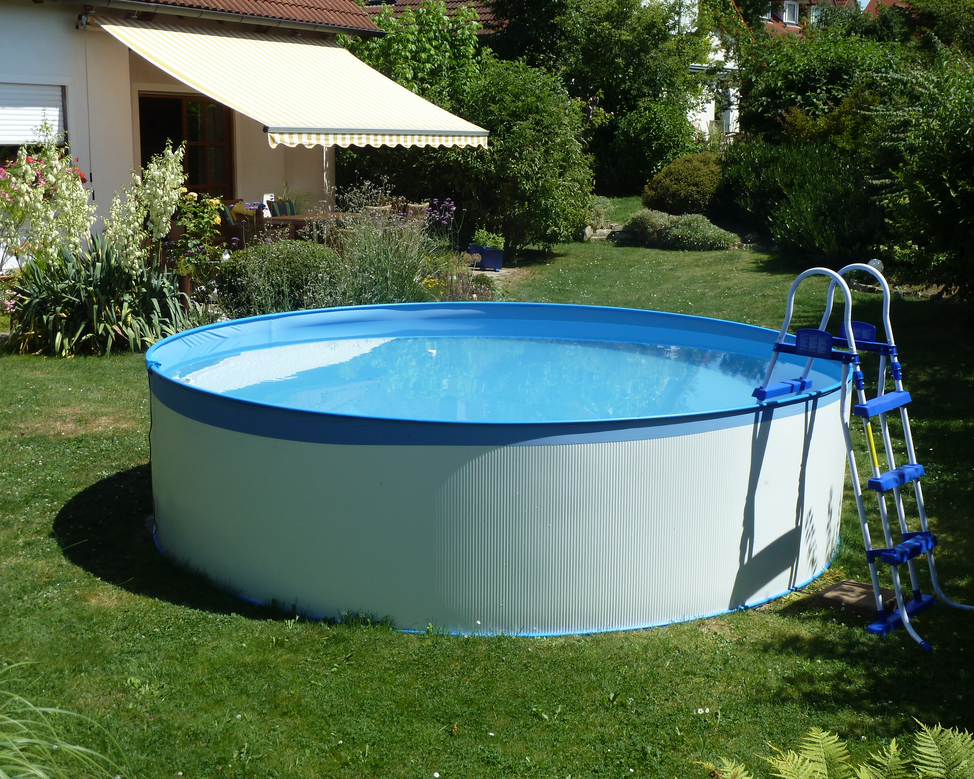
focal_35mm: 46
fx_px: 1326
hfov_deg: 40.3
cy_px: 389
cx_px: 521
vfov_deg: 32.7
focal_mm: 7.3
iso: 80
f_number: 4.5
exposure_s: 1/400
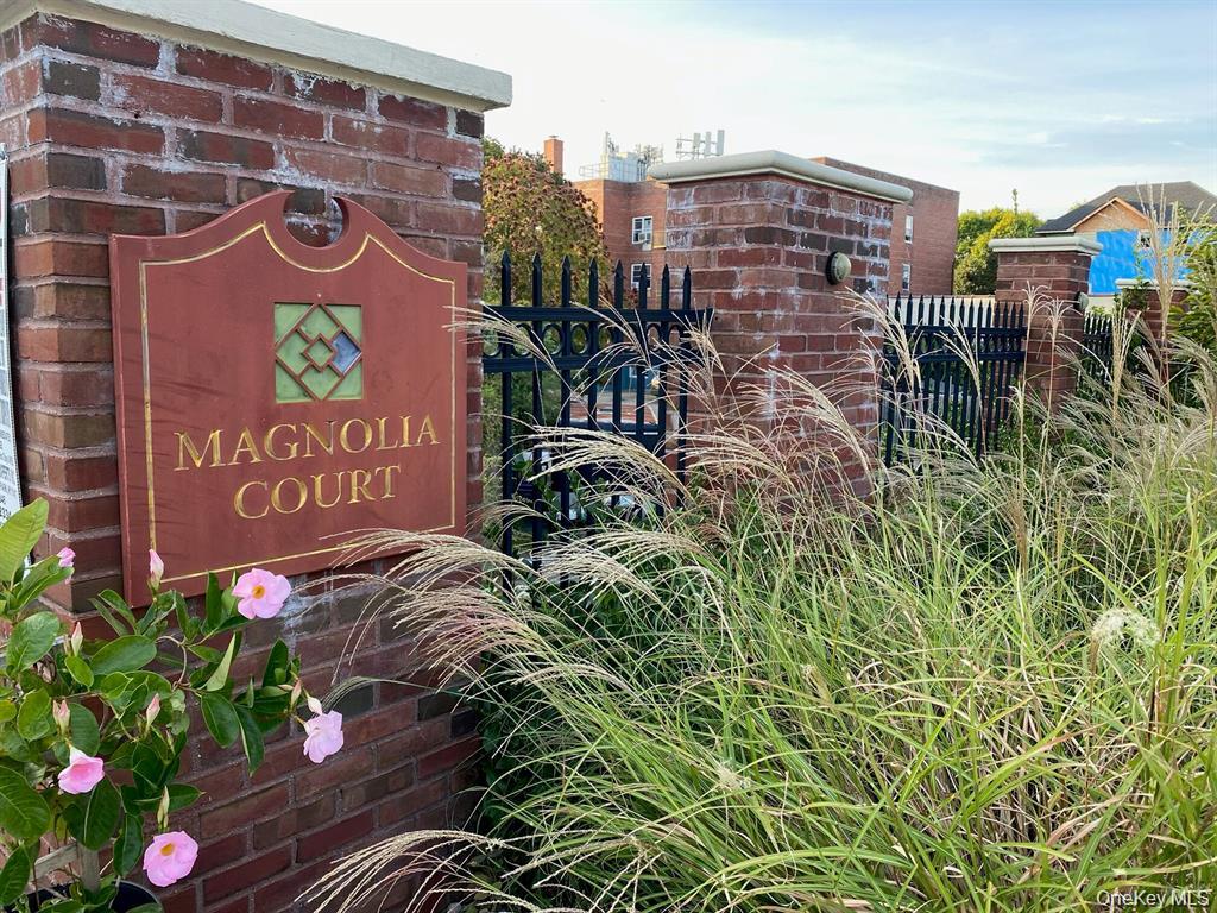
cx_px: 608
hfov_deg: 67.3
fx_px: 914
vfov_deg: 53.1
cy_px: 456
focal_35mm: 26
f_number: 1.8
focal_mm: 4.25
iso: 32
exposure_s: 1/122
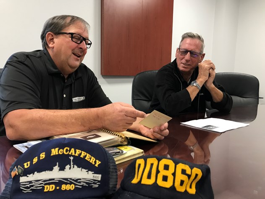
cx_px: 132
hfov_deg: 63.5
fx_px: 214
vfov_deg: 49.7
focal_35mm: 28
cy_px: 100
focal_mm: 3.99
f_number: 1.8
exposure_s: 1/15
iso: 50
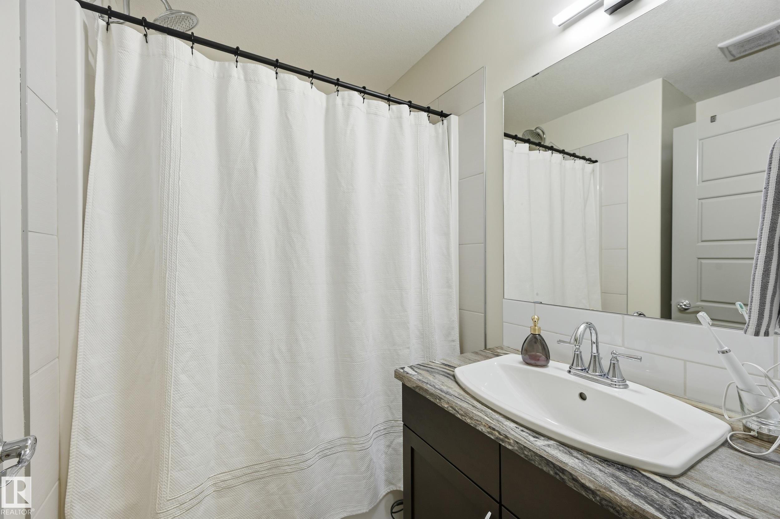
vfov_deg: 81.1
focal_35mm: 14
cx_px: 390
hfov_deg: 104.3
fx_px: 303
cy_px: 260
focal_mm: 14
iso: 100
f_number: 8
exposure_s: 1/15
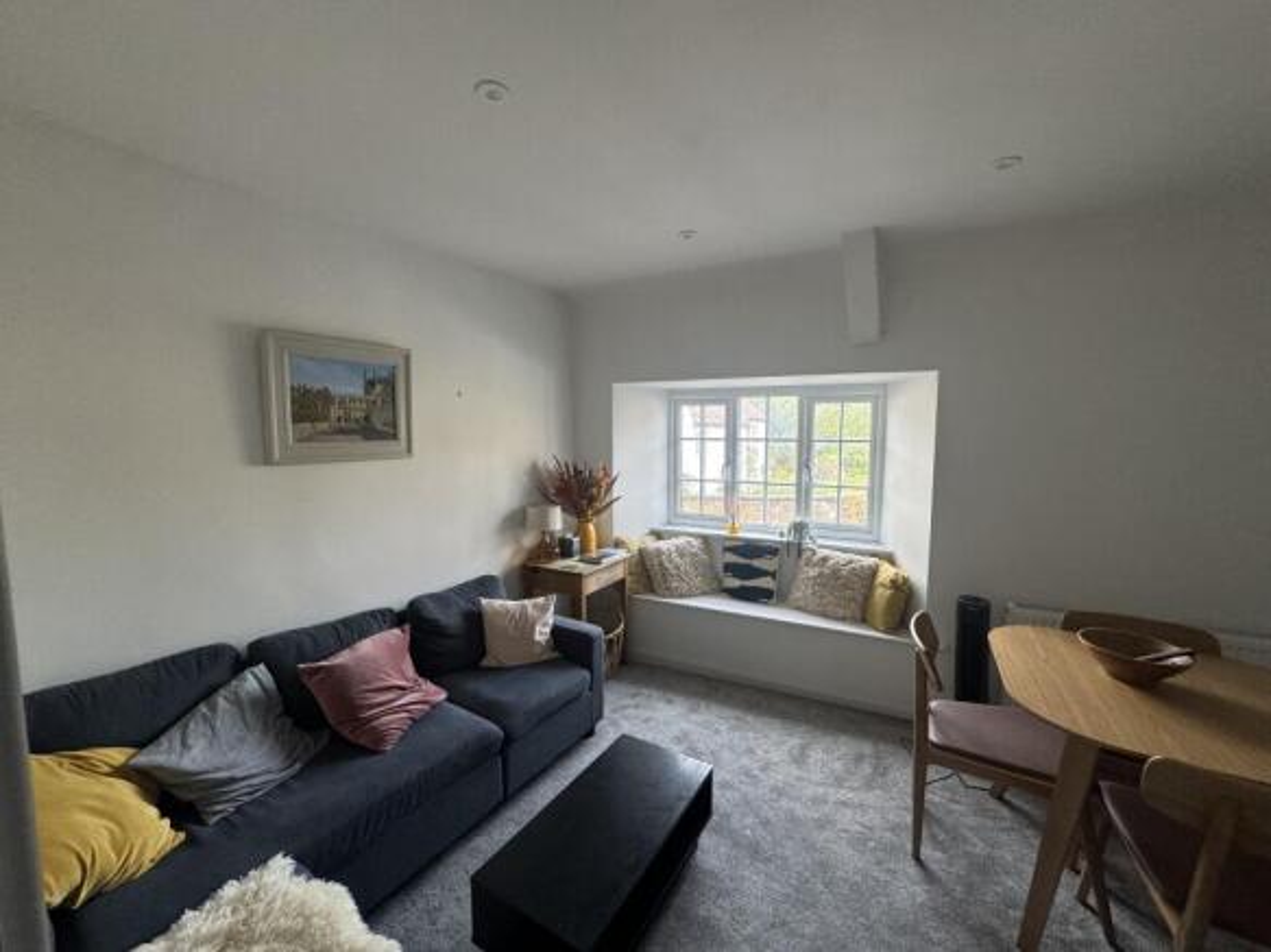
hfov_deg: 102.1
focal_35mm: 14
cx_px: 636
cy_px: 476
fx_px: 514
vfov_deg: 85.7
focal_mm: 2.22
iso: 200
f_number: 2.2
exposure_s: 1/99
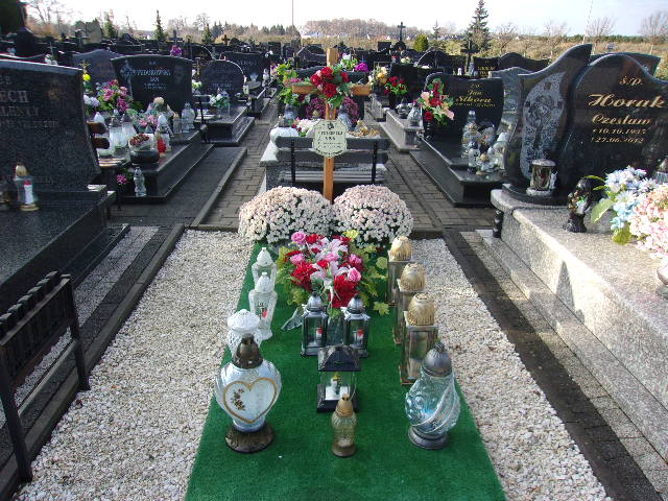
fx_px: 521
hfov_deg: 65.3
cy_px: 250
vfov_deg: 51.4
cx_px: 334
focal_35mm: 27
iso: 80
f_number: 3
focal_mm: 4.9
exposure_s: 1/320
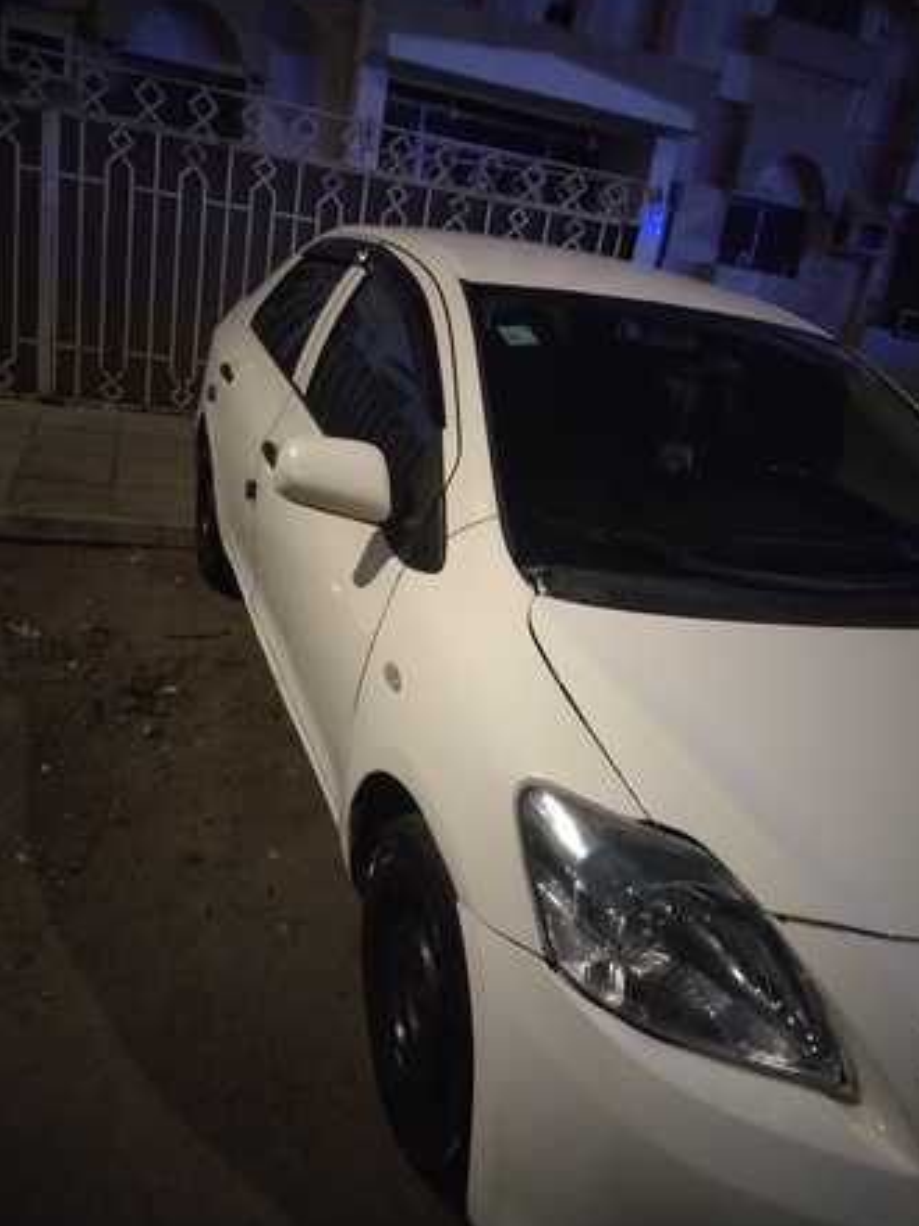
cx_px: 475
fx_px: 956
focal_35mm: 27
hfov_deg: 51.3
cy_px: 603
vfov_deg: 65.3
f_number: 1.8
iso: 4785
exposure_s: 1/12.5
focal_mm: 4.75
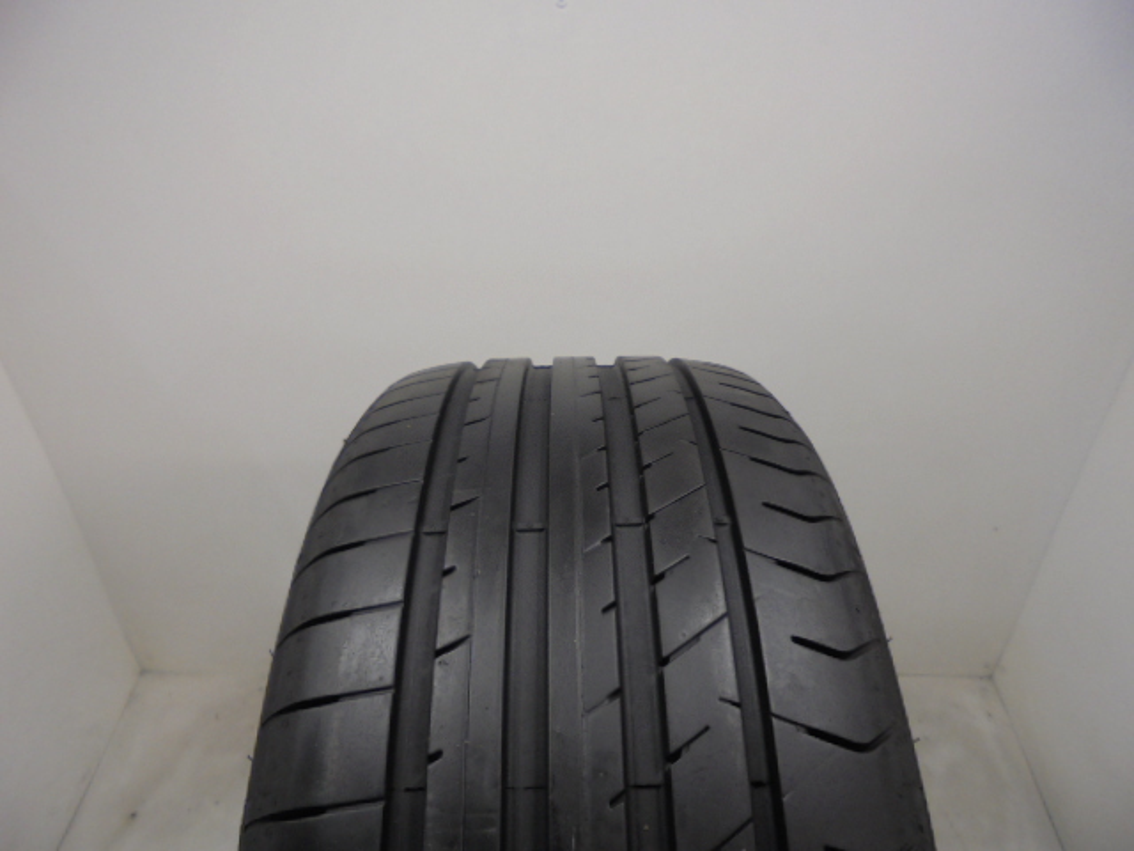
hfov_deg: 67.3
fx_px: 852
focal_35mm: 26
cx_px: 567
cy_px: 426
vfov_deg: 53.1
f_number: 3.5
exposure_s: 1/30
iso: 100
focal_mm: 4.6
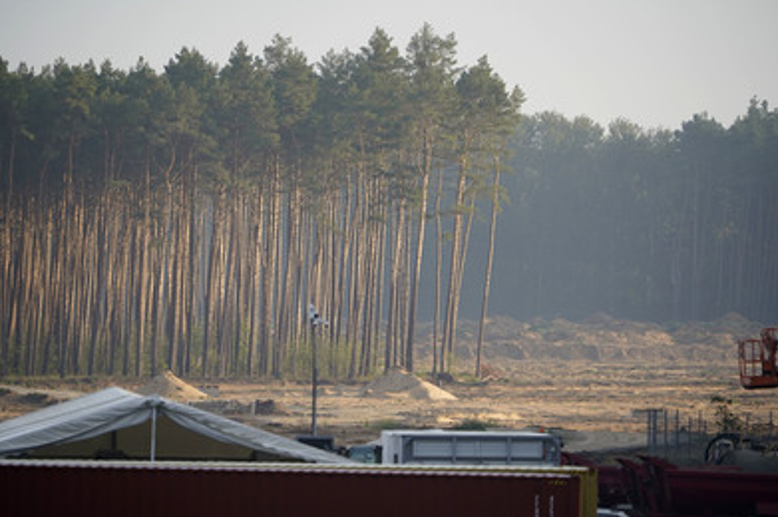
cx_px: 397
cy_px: 253
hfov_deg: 3.8
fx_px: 11617
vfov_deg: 2.6
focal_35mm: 538
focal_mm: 467
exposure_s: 1/640
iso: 640
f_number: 6.3
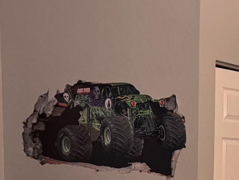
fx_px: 497
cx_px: 268
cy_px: 219
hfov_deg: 25.0
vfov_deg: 19.2
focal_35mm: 72
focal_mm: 6.76
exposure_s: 1/40
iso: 800
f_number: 1.78
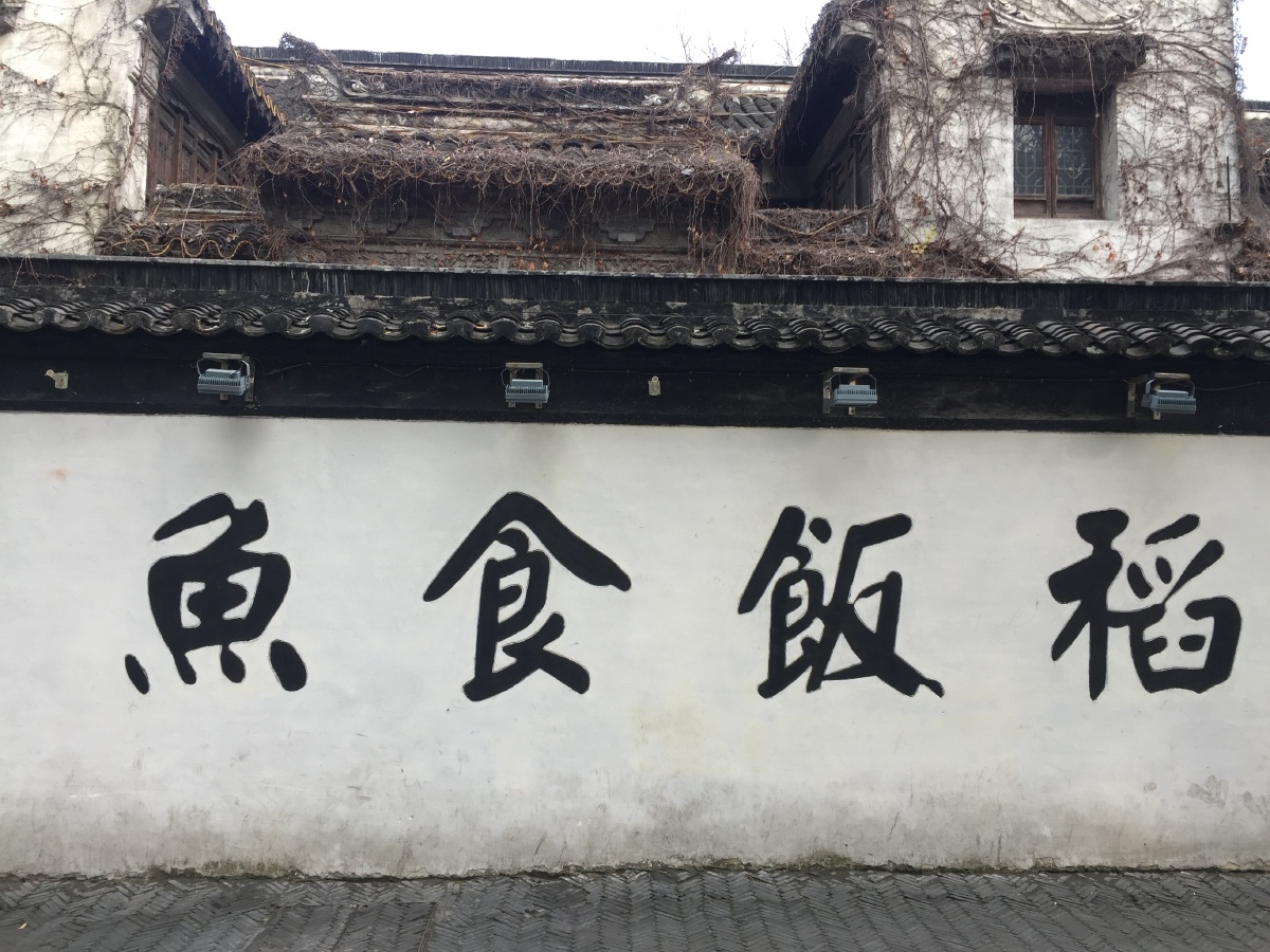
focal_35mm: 29
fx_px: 1064
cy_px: 476
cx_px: 635
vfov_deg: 48.2
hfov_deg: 61.7
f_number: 2.2
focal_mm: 4.15
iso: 32
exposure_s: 1/144
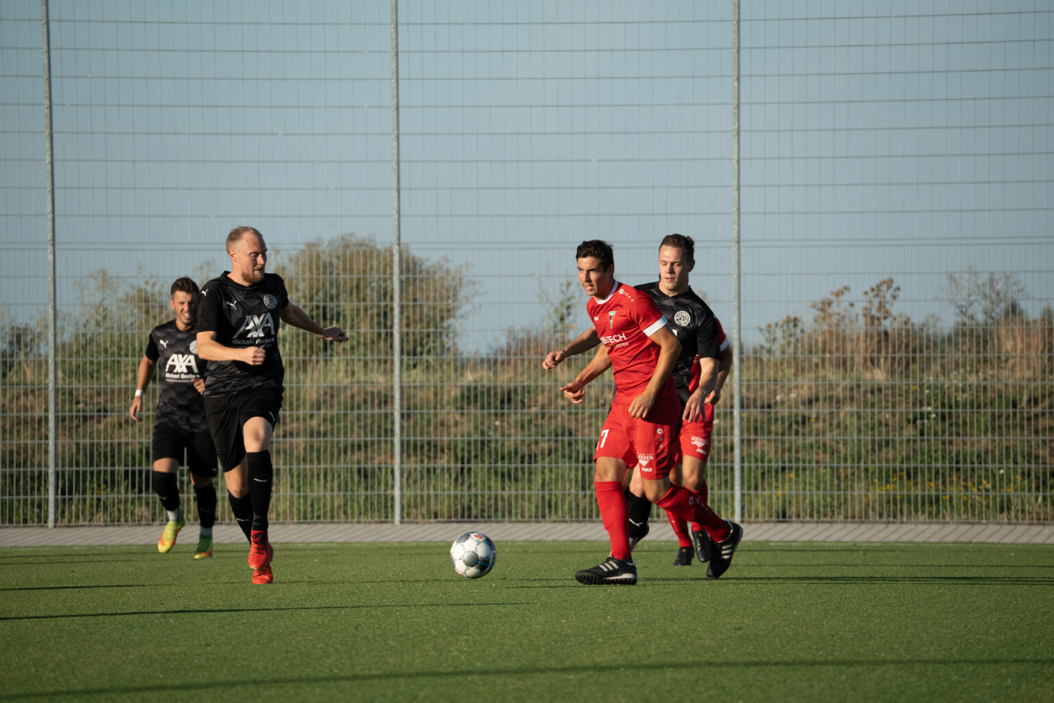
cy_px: 352
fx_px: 10080
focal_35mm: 344
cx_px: 527
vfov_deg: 4.0
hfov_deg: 6.0
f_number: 9
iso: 400
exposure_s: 1/1000
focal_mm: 344.3
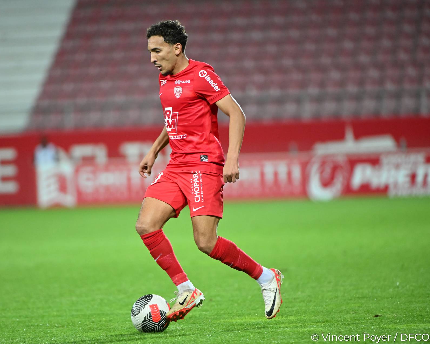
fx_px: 5752
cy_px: 172
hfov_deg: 4.3
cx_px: 173
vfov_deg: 3.4
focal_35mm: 452
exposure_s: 1/800
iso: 4000
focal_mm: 400
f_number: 4
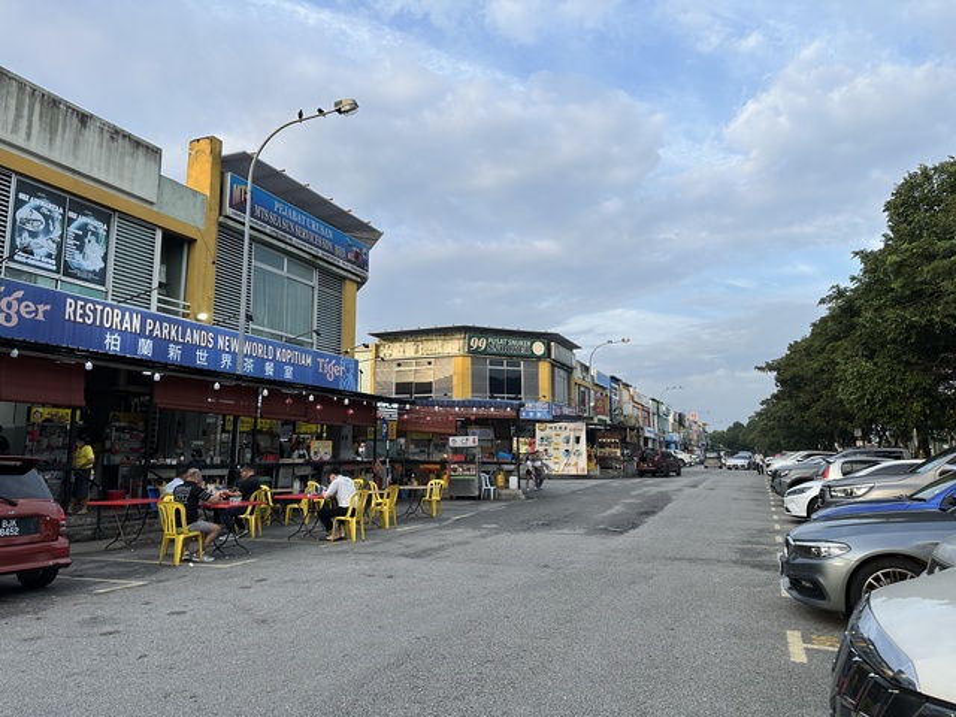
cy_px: 358
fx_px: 663
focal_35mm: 24
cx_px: 478
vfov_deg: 56.8
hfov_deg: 71.6
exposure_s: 1/1241
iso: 80
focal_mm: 6.86
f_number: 1.78
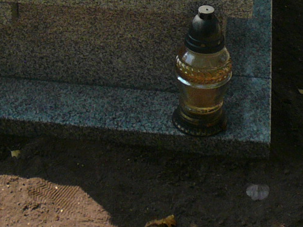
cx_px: 134
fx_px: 902
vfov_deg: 13.4
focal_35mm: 103
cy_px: -134
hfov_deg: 19.1
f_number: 8
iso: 100
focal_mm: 4.6
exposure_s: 1/125
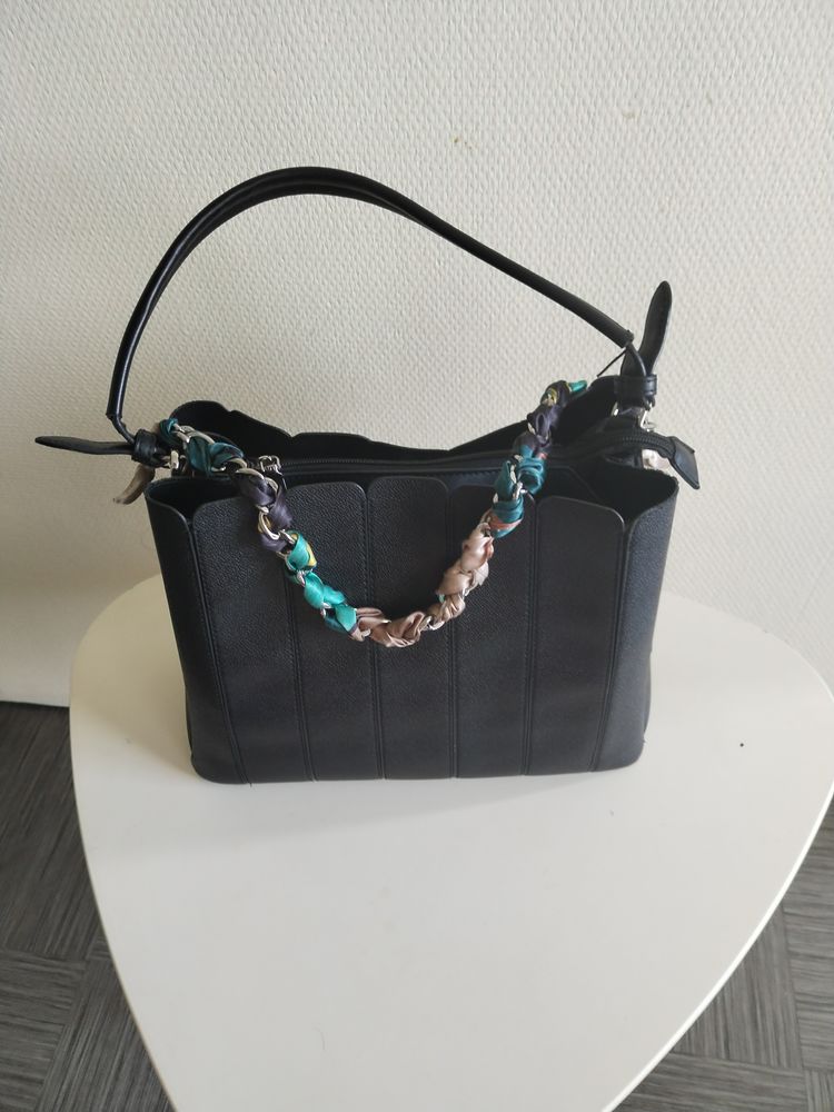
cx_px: 417
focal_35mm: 26
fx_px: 835
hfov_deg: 53.1
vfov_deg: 67.3
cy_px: 556
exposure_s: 1/50
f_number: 1.8
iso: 321
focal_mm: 4.75
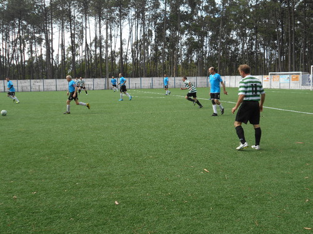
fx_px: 398
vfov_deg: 32.9
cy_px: 117
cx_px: 156
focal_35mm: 44
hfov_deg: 42.9
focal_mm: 7.7
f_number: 4.2
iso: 80
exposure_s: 1/320
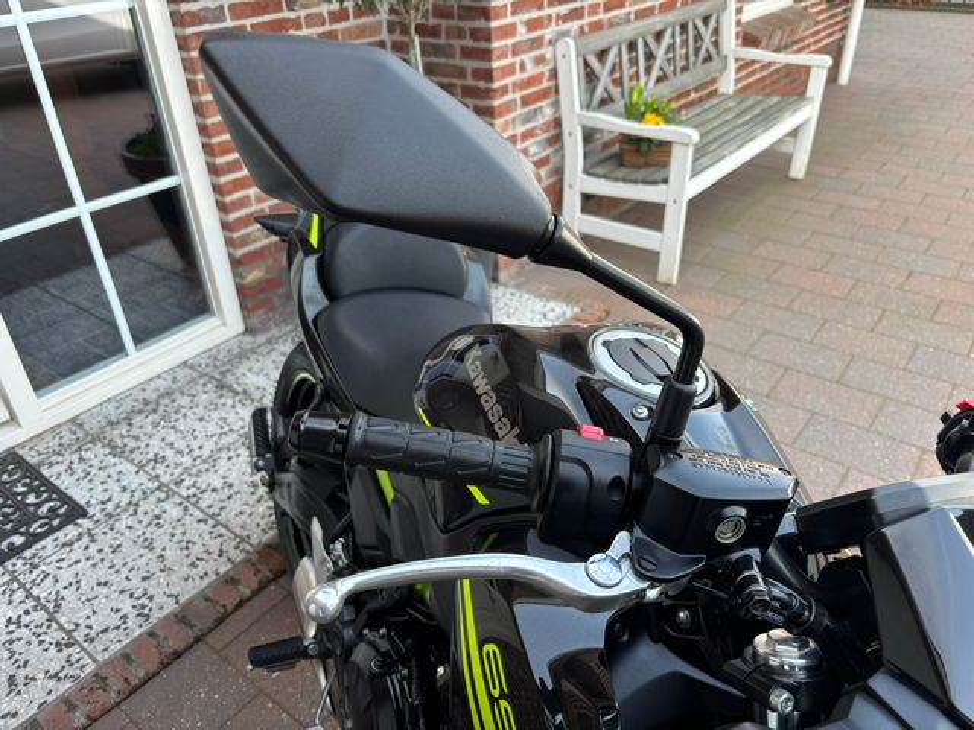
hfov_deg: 67.3
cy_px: 365
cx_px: 487
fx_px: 732
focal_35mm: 26
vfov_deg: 53.1
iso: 40
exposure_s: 1/163
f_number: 1.6
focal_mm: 5.96
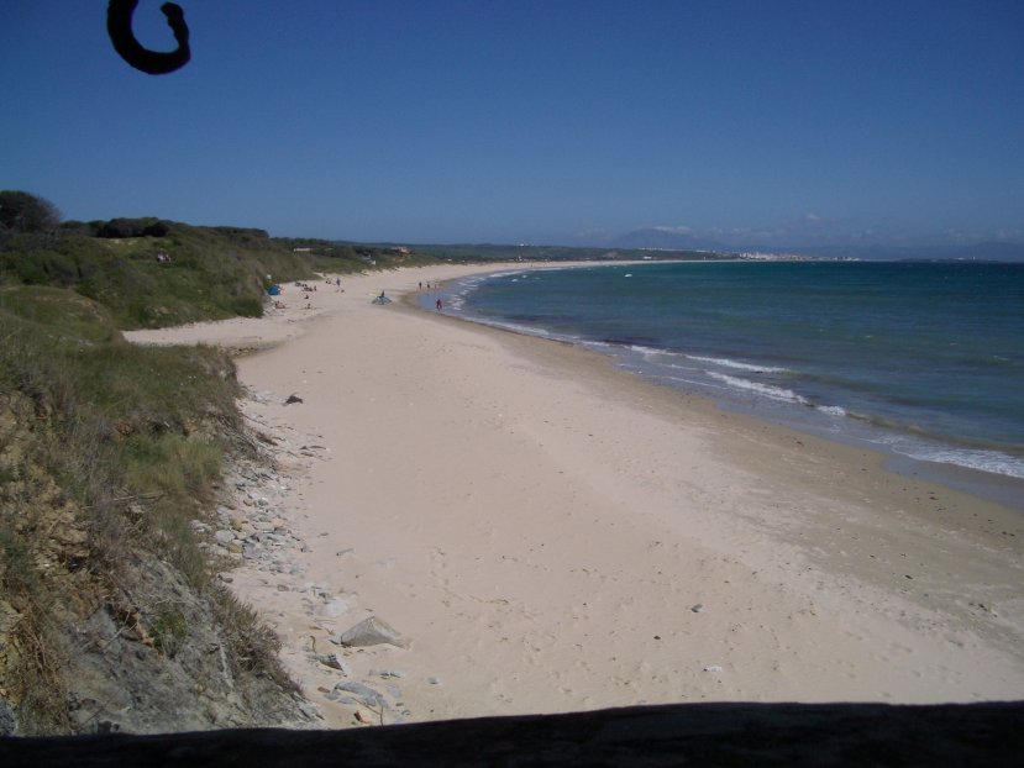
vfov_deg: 40.7
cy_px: 384
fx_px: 1036
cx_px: 512
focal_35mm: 35
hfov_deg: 52.6
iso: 50
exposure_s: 1/2000
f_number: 4.3
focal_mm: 5.8
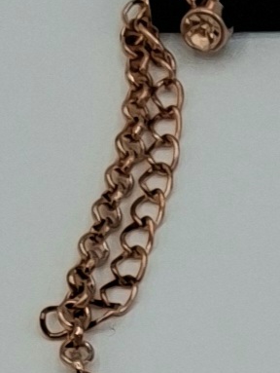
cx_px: 582
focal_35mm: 182
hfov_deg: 7.8
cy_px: 691
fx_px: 1960
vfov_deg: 10.2
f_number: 2
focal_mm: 3.08
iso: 50
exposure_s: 1/714
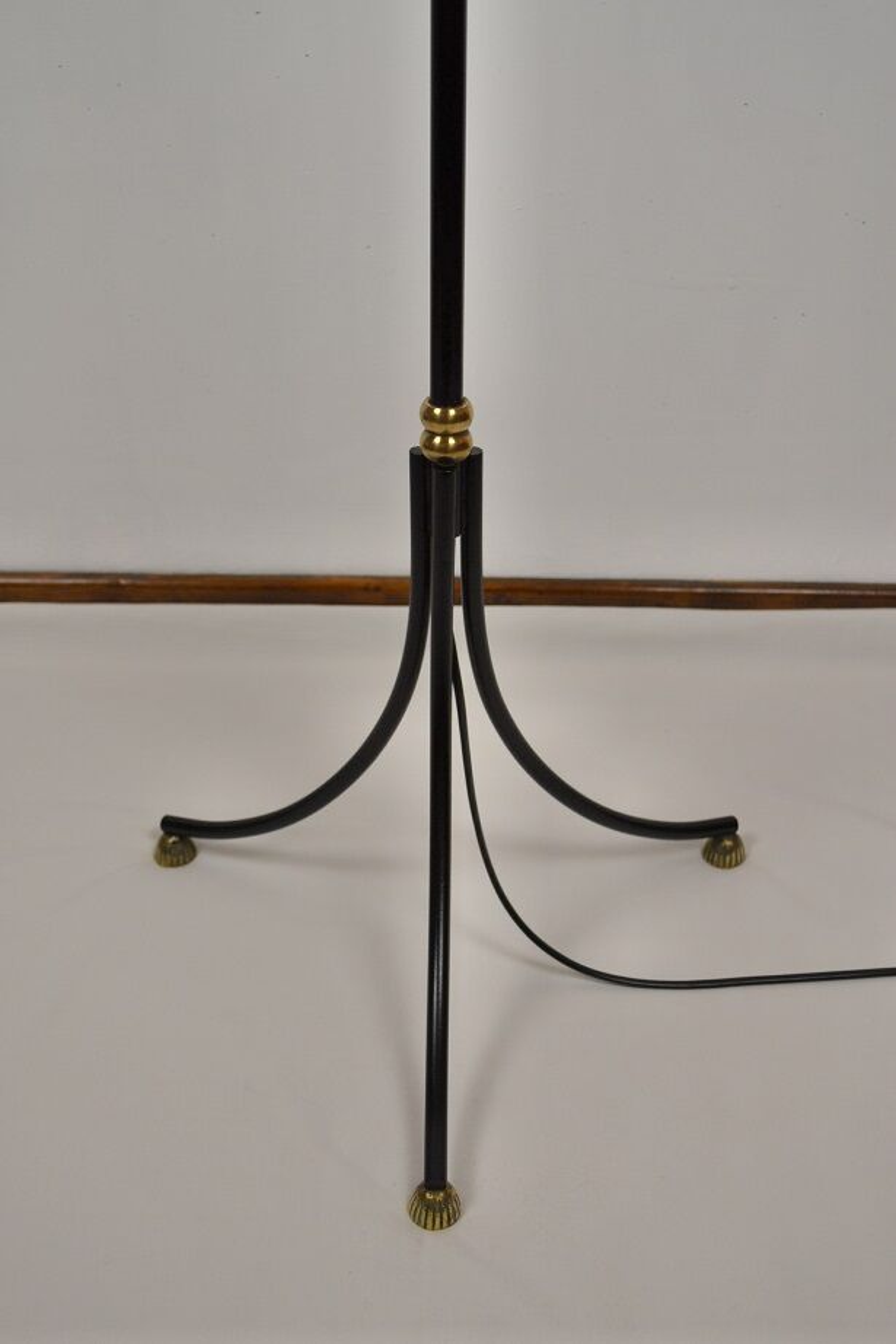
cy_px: 672
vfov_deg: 43.6
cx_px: 448
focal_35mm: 45
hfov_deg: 29.9
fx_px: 1679
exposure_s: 1/100
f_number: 5
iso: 400
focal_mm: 30
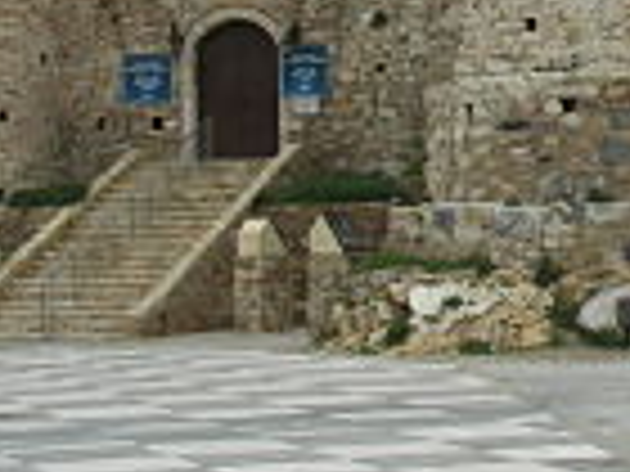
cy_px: 97
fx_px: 2348
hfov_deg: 15.1
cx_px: 540
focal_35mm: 129
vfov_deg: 11.5
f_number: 2.8
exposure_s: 1/200
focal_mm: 6
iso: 50
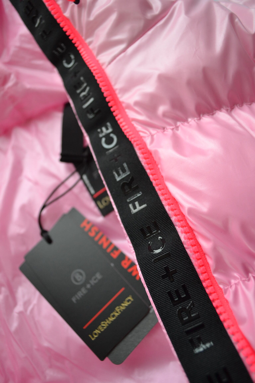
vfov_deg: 61.9
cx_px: 128
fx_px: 319
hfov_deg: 43.6
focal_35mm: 30
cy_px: 192
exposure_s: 1/60
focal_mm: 20
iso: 640
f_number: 3.8
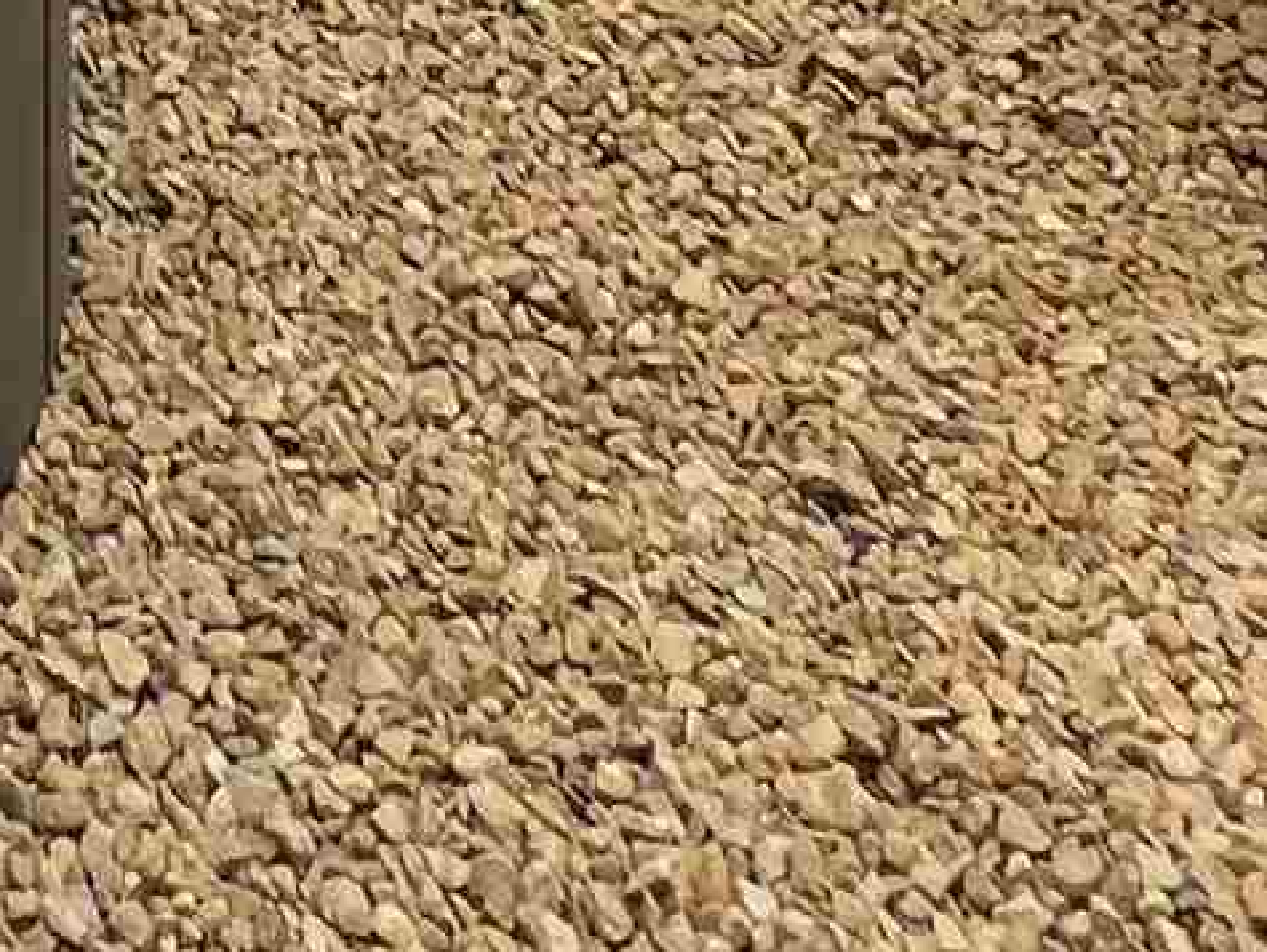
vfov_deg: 11.1
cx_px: -856
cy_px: -1901
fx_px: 3077
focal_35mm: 84
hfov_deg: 19.1
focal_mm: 1.57
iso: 32
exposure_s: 1/467
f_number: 1.8
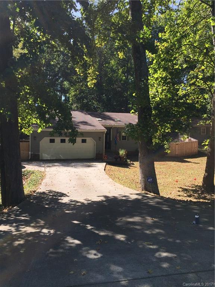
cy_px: 144
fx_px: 240
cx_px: 108
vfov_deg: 61.7
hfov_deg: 48.2
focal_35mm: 29
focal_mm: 4.15
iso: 32
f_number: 2.2
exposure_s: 1/1199
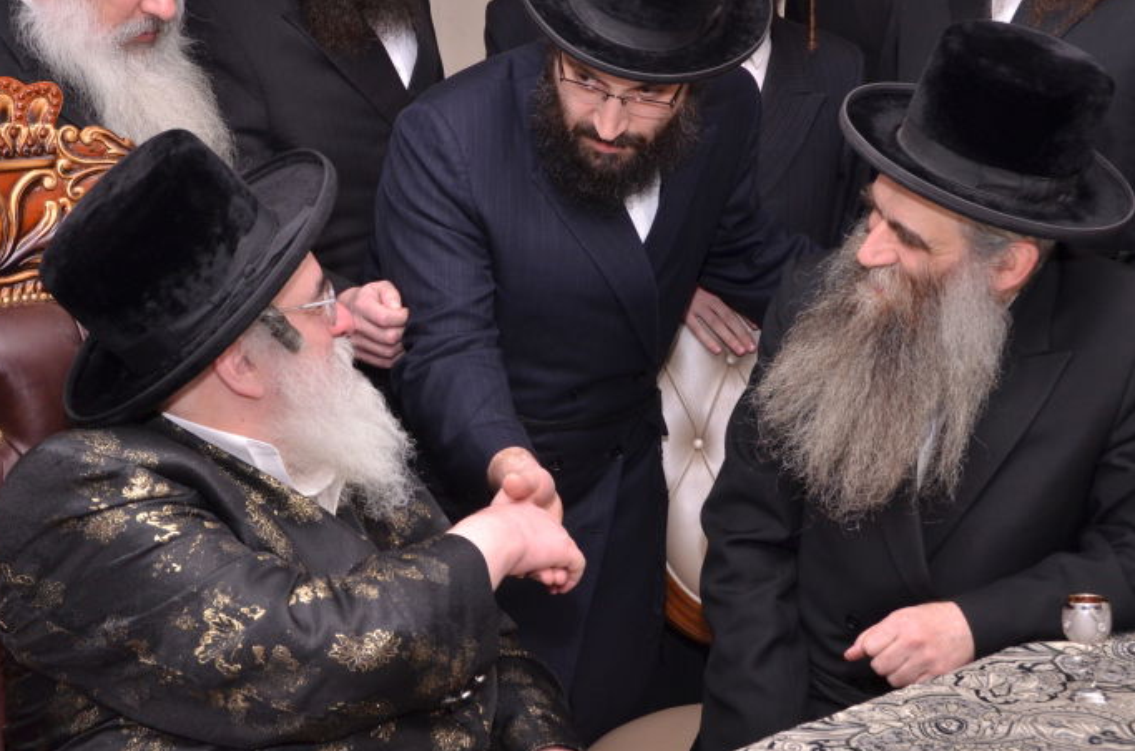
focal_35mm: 72
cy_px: 361
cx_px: 457
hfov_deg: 28.1
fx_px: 2265
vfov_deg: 18.8
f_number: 7.1
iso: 250
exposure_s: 1/250
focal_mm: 32
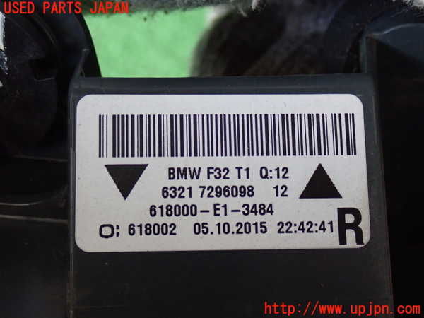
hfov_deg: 31.2
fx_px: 759
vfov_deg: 23.7
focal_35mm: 62
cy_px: 159
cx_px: 212
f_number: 3.6
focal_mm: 11.09
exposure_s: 1/50
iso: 800
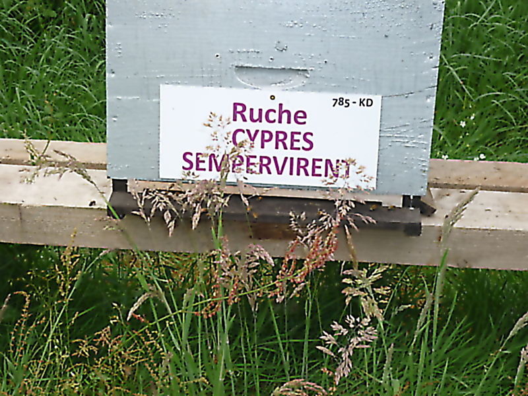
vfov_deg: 22.9
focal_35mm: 64
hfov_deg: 30.3
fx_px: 976
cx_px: 264
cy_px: 198
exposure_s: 1/320
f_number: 3.8
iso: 100
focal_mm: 10.6
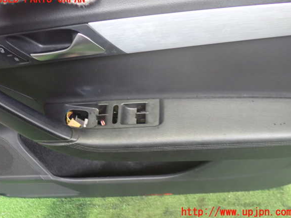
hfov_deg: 58.4
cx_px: 144
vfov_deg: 45.4
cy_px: 106
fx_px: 260
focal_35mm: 31
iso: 800
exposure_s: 1/25
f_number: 2.3
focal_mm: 5.4
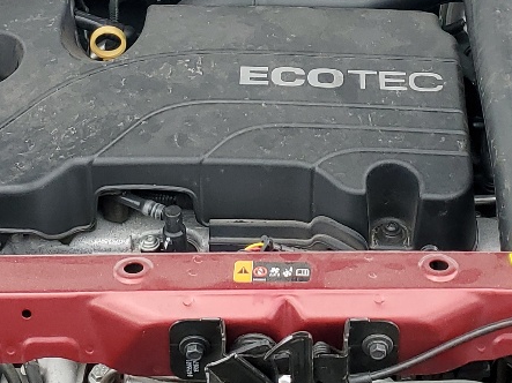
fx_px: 1390
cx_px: 289
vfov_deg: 15.3
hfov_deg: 20.9
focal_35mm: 94
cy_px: -47
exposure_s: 1/417
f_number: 1.5
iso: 50
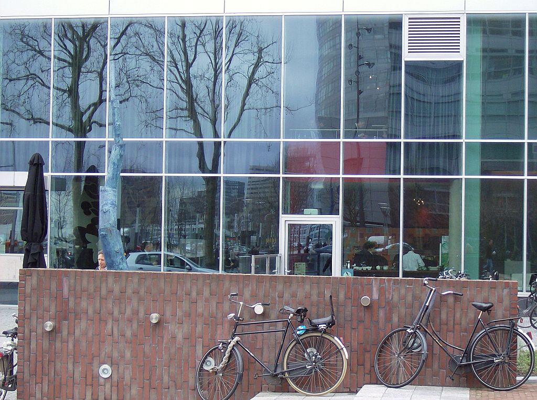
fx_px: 1316
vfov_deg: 17.3
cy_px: 200
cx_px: 268
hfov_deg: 23.1
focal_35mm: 85
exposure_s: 1/158
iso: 100
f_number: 4.2
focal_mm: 14.1
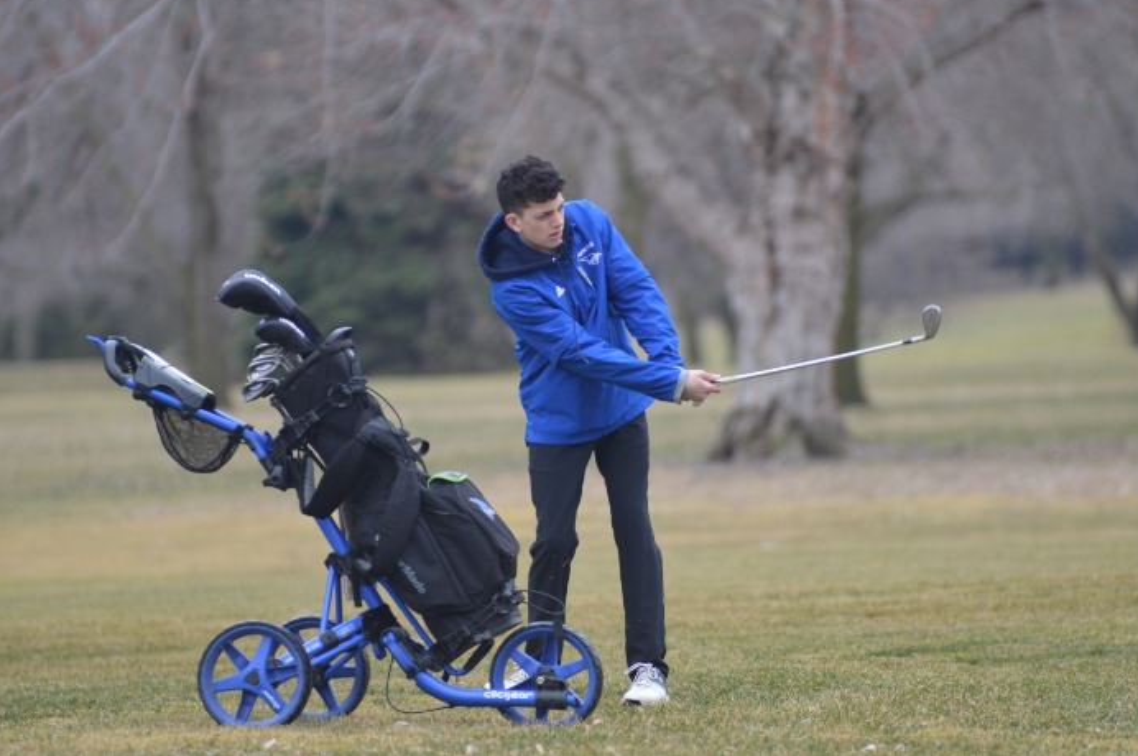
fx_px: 10958
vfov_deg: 4.0
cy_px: 320
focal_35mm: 347
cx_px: 602
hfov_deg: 5.9
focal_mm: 200
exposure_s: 1/500
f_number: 2.8
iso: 500
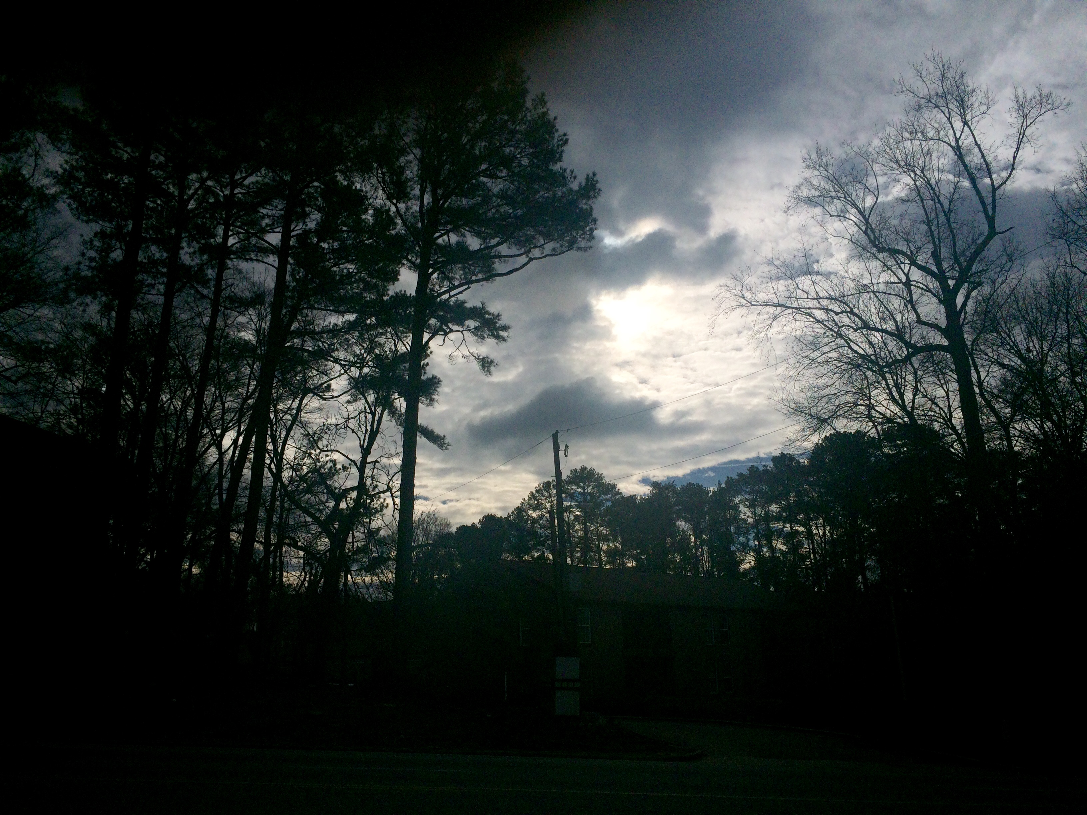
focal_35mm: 29
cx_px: 544
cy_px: 408
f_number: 2.2
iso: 50
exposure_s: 1/41667
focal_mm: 4.15
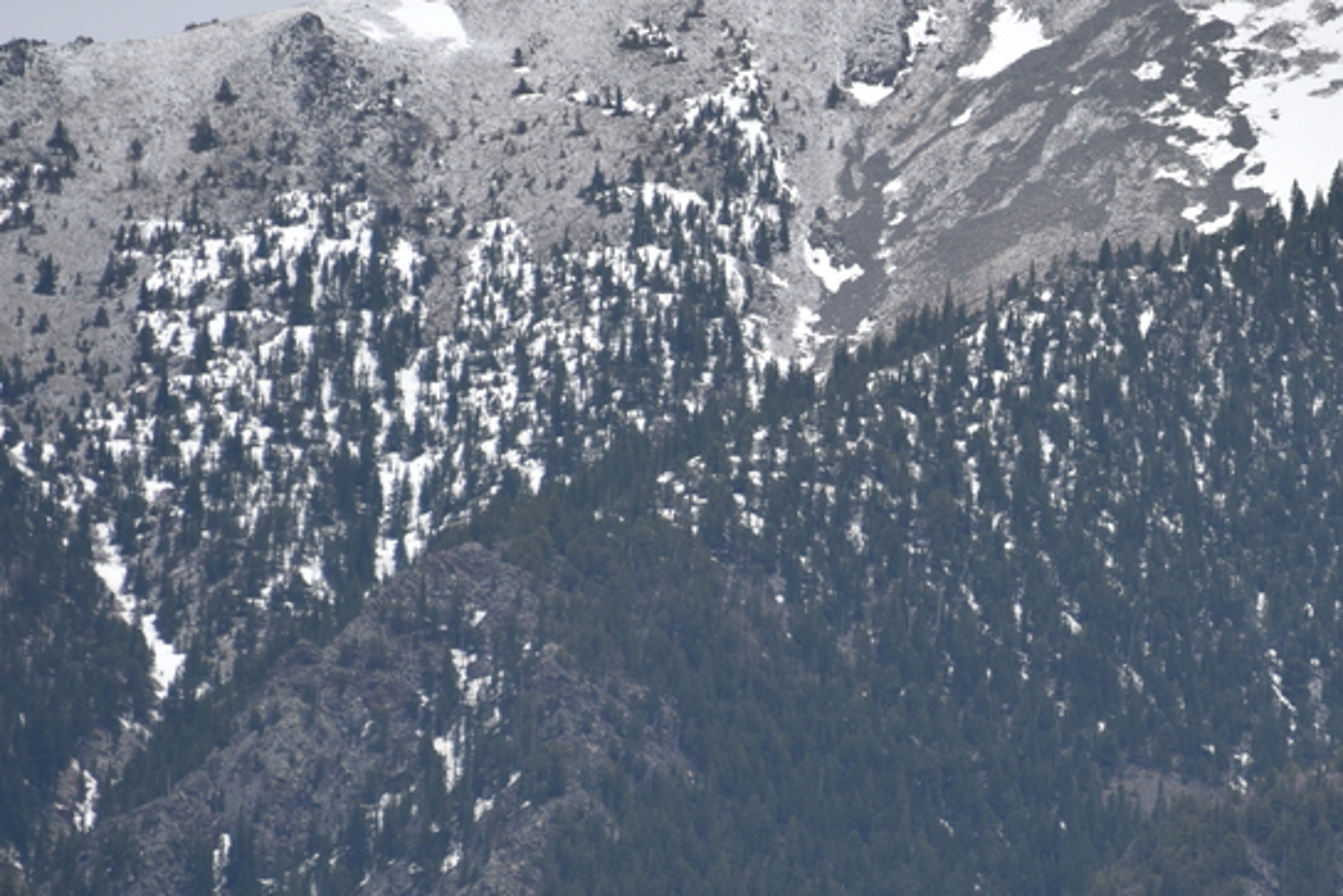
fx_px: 21940
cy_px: 469
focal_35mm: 588
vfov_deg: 2.3
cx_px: 1170
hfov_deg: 3.5
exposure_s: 1/500
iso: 100
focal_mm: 250
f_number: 7.1
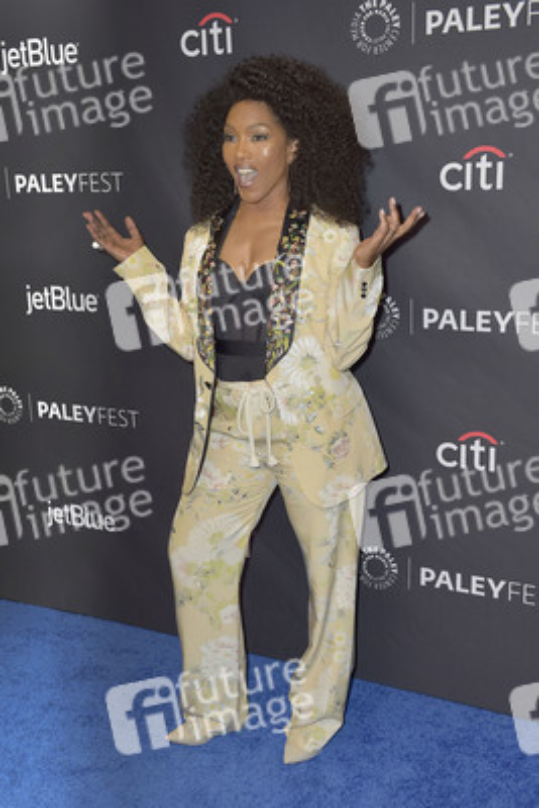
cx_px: 270
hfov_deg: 33.4
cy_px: 404
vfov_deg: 48.4
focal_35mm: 40
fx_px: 897
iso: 250
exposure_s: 1/250
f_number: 5.6
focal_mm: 40
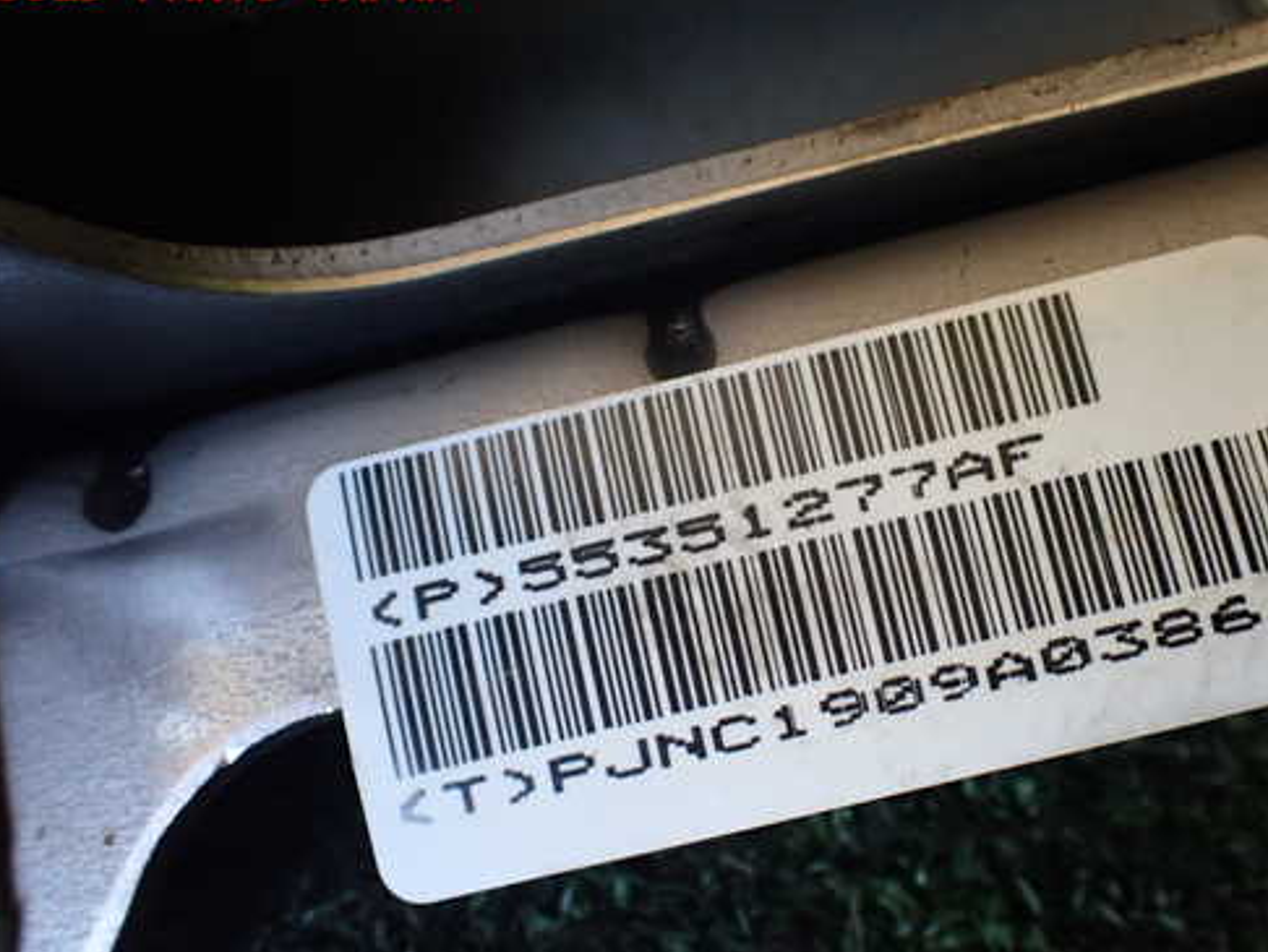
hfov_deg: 49.8
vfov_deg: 38.6
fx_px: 1356
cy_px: 537
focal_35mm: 37
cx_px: 762
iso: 400
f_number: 2.3
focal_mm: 5.4
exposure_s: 1/125
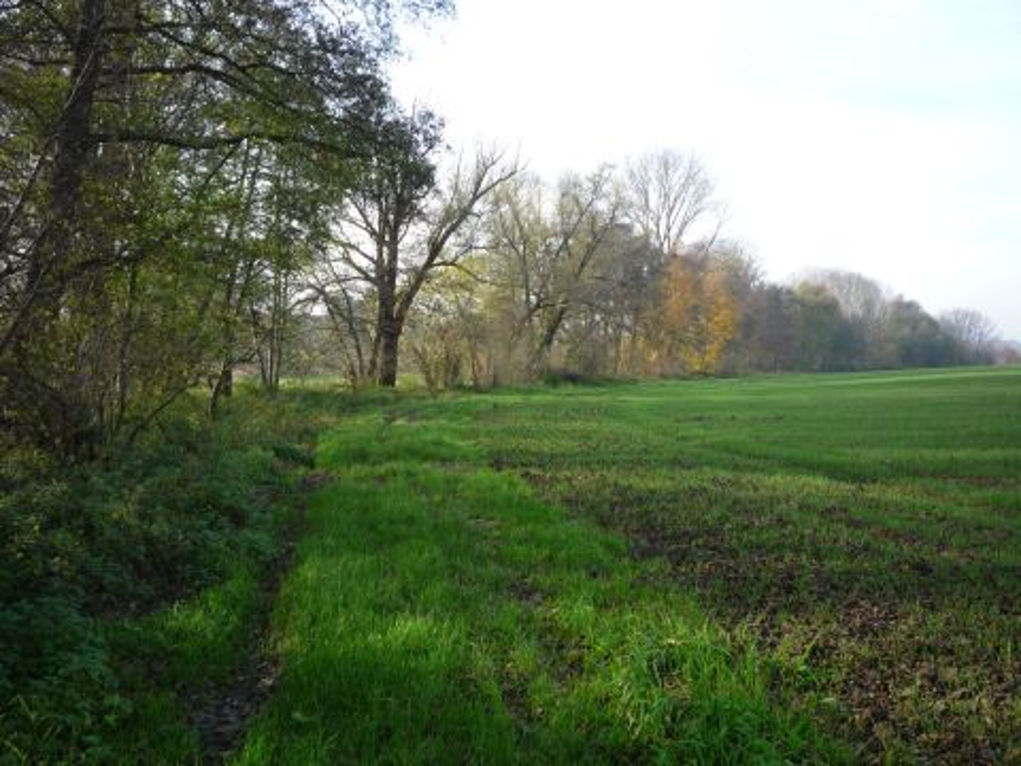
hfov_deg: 56.8
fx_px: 944
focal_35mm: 32
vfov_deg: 44.2
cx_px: 510
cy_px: 383
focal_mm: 5.2
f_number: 4
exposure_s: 1/125
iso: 100
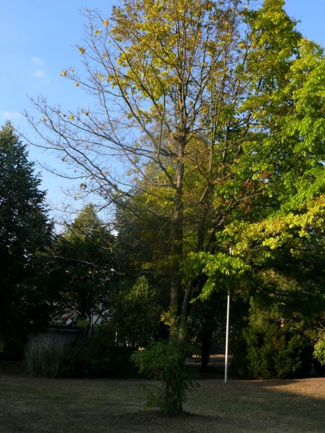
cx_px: 196
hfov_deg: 33.5
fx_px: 538
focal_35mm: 43
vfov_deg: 43.8
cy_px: 190
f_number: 5
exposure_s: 1/200
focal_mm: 7.4
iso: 100
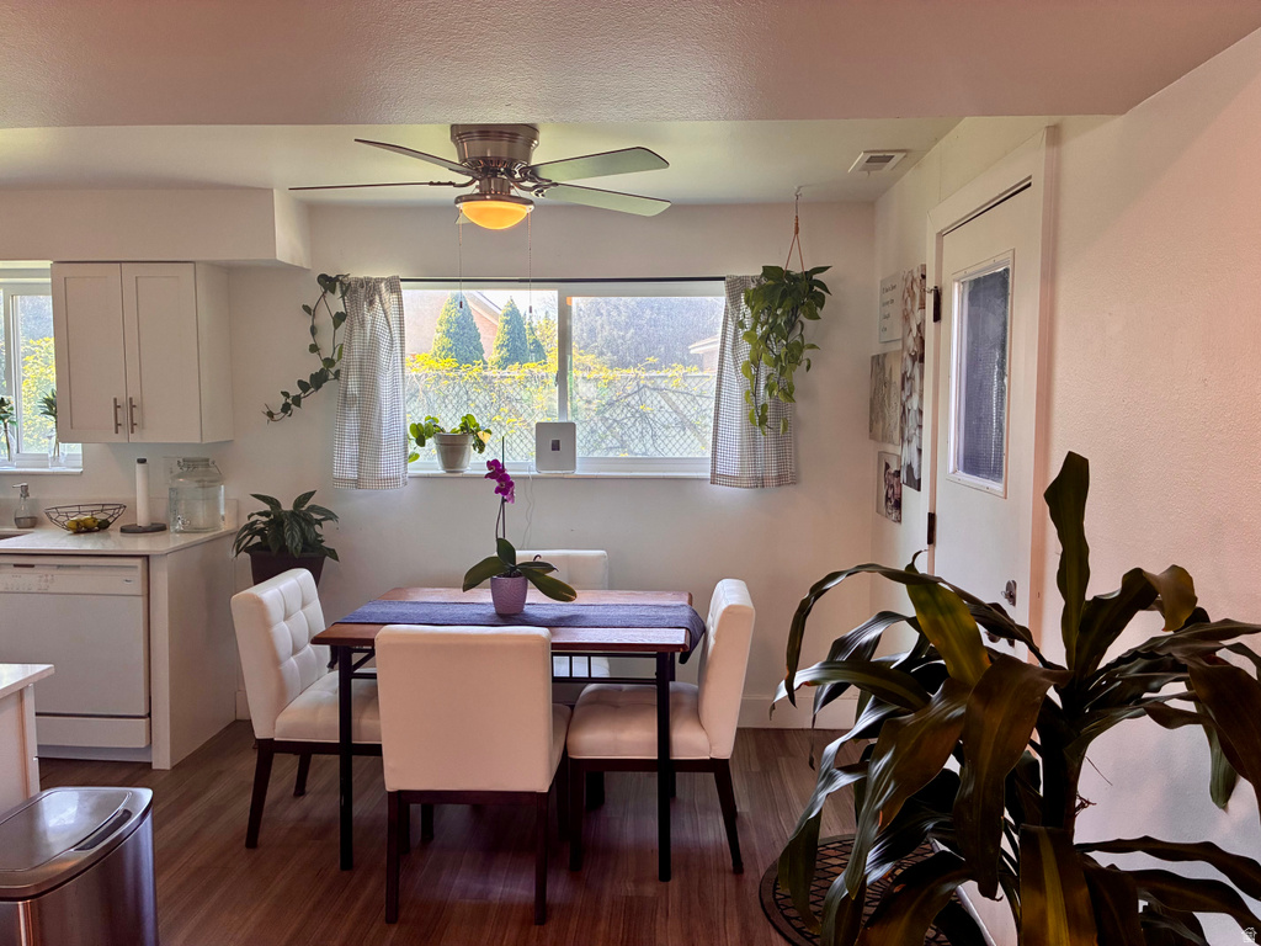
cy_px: 473
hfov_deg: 67.3
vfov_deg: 53.1
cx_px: 630
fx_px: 947
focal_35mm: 26
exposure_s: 1/120
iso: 100
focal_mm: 4.2
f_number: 1.64
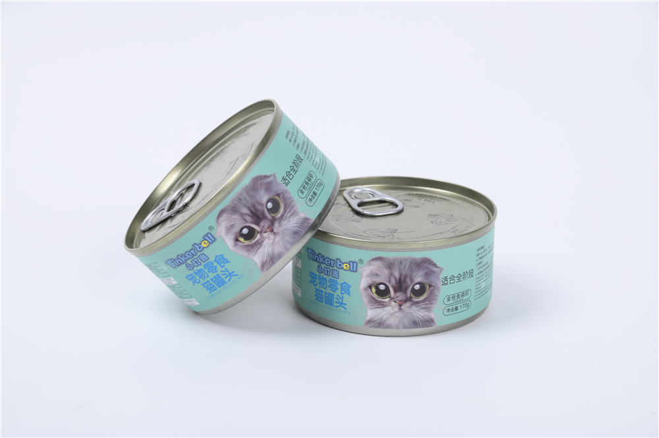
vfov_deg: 13.0
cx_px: 330
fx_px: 1920
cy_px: 219
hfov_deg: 19.5
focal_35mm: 105
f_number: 11
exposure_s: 1/125
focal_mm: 105
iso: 100
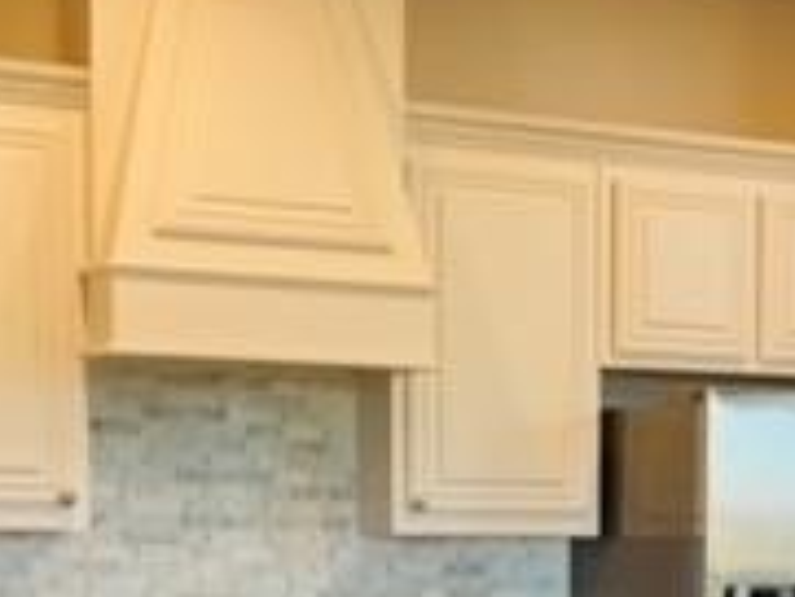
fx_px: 2114
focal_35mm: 92
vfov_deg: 15.5
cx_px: 738
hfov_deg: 20.8
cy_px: 711
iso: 80
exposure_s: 1/60
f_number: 1.8
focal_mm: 4.25
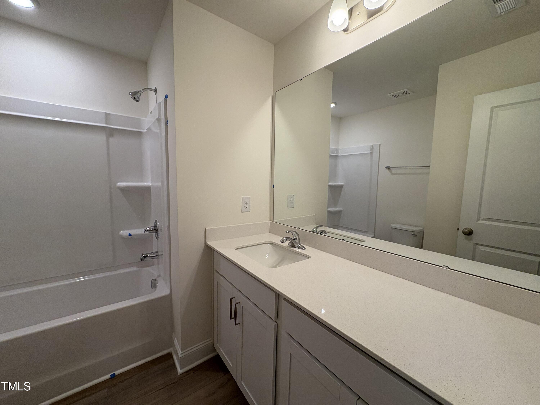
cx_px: 270
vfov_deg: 85.7
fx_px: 218
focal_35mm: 14
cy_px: 202
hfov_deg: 102.1
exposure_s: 1/120
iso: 80
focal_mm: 2.22
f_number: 2.2
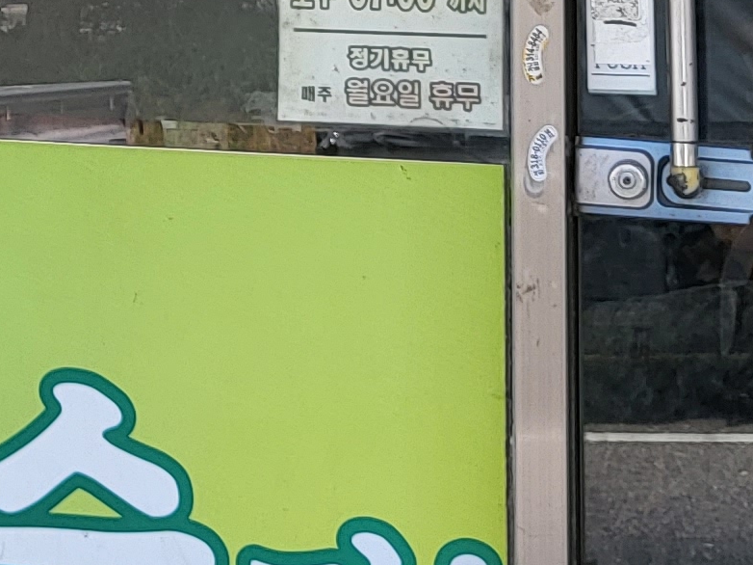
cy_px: -388
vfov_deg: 10.6
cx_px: -255
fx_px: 2892
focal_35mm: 133
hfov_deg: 14.2
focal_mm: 4.25
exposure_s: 1/237
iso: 50
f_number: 1.8
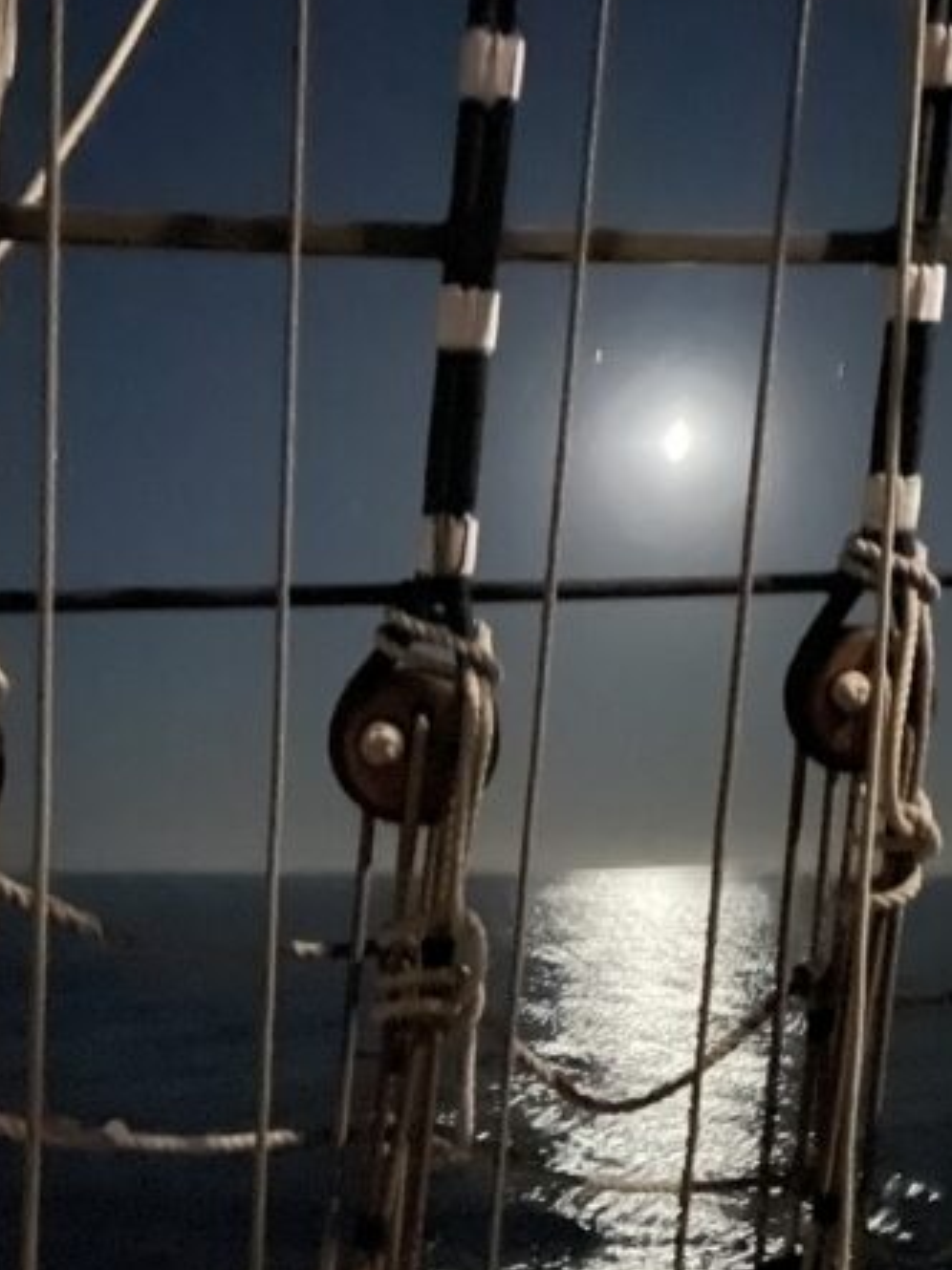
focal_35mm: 47
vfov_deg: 39.8
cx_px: 562
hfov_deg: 30.8
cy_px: 872
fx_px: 1724
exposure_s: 1/2
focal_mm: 4.2
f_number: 1.6
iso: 5000
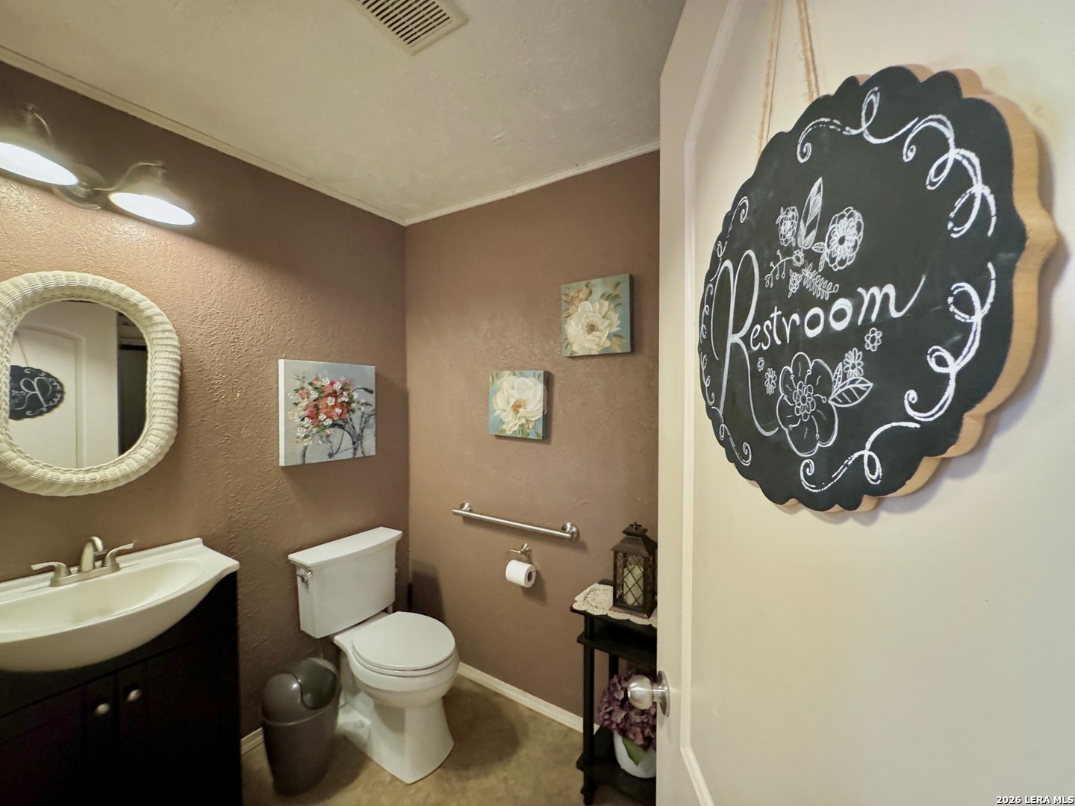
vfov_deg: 85.7
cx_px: 538
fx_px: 435
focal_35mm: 14
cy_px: 403
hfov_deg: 102.1
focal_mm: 2.22
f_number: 2.2
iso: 1000
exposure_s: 1/40
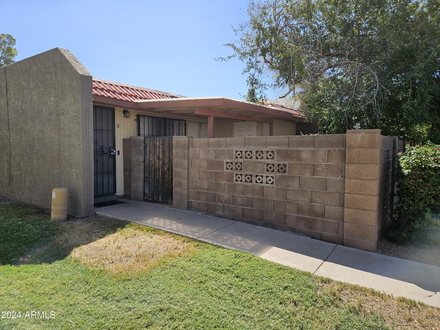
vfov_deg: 58.9
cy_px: 165
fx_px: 292
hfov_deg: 73.9
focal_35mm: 23
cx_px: 220
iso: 25
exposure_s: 1/1468
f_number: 1.8
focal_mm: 5.4
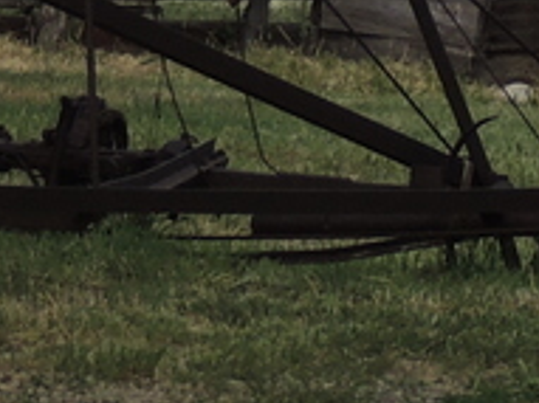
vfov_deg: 2.1
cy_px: -693
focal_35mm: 703
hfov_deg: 2.8
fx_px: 10939
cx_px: 1118
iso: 100
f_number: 4.2
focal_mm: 18.7
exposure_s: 1/1000
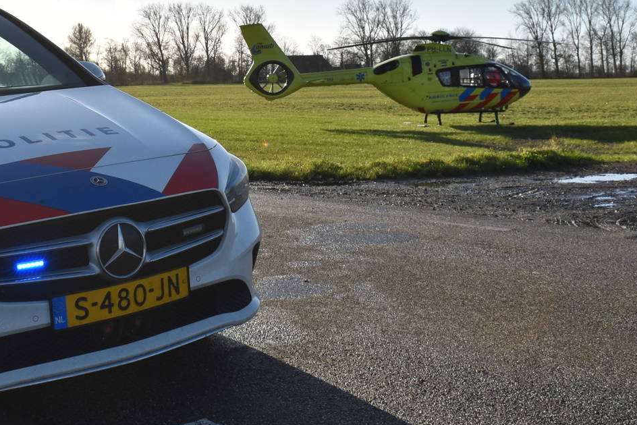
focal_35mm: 61
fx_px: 1080
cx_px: 203
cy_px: 108
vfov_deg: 22.1
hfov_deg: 32.5
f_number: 11
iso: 200
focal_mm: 20
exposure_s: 1/500
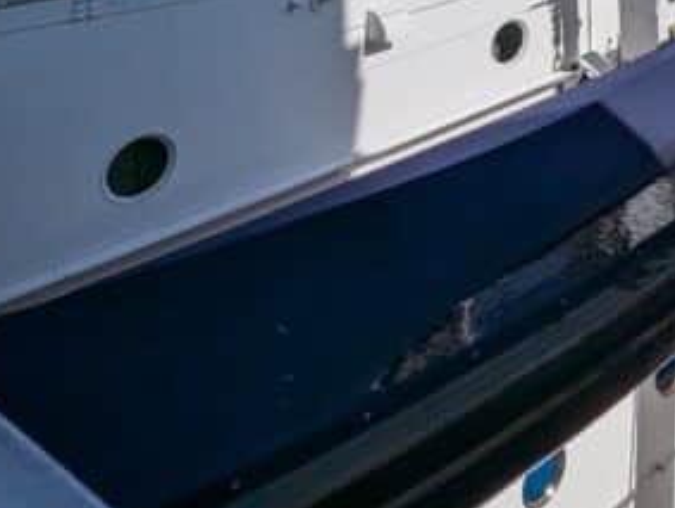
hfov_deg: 31.1
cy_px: -328
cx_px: 885
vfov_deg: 22.7
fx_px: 918
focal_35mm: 47
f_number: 2.2
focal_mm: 1.9
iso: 46
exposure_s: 1/3509
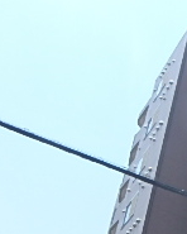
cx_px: 358
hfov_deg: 16.9
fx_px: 491
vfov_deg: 25.1
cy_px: 248
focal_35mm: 71
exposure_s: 1/800
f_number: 3.5
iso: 125
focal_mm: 3.7
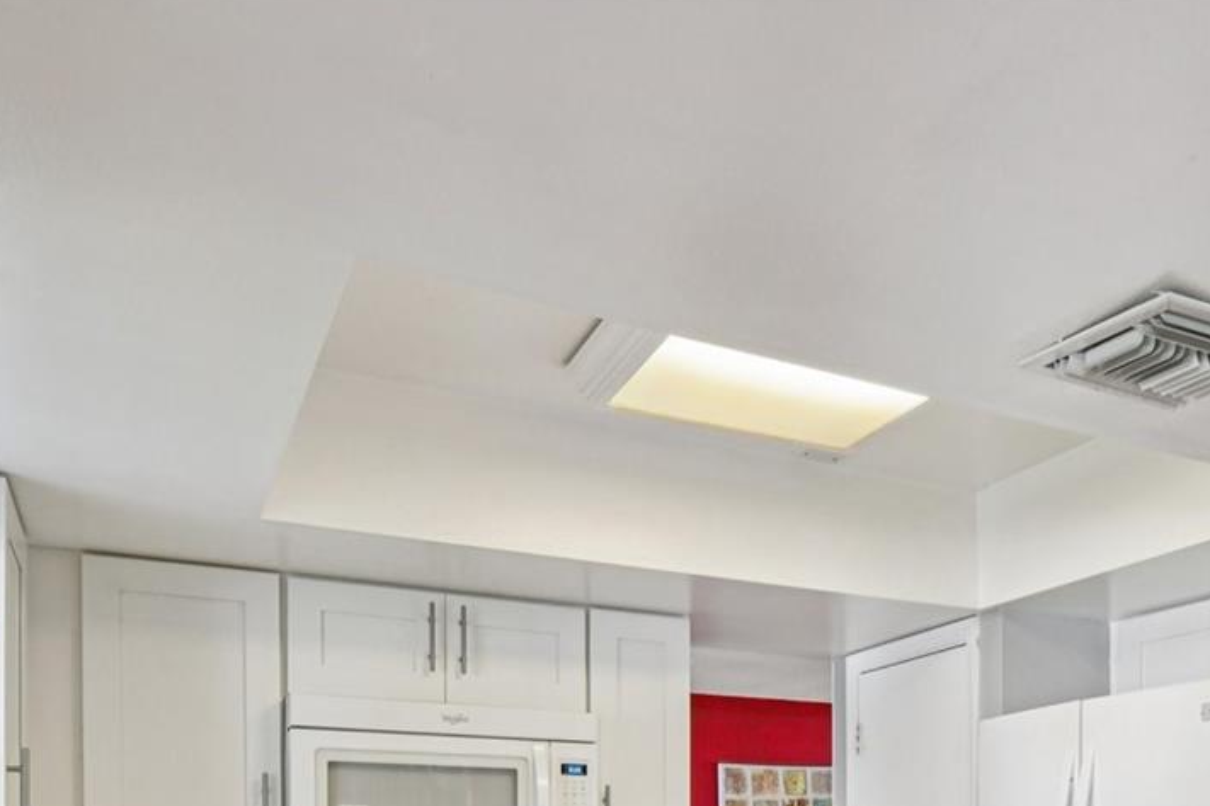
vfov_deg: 32.3
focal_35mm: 36
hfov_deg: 51.5
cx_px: 859
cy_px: 894
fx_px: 1210
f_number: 8
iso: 400
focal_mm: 16
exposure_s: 1/15
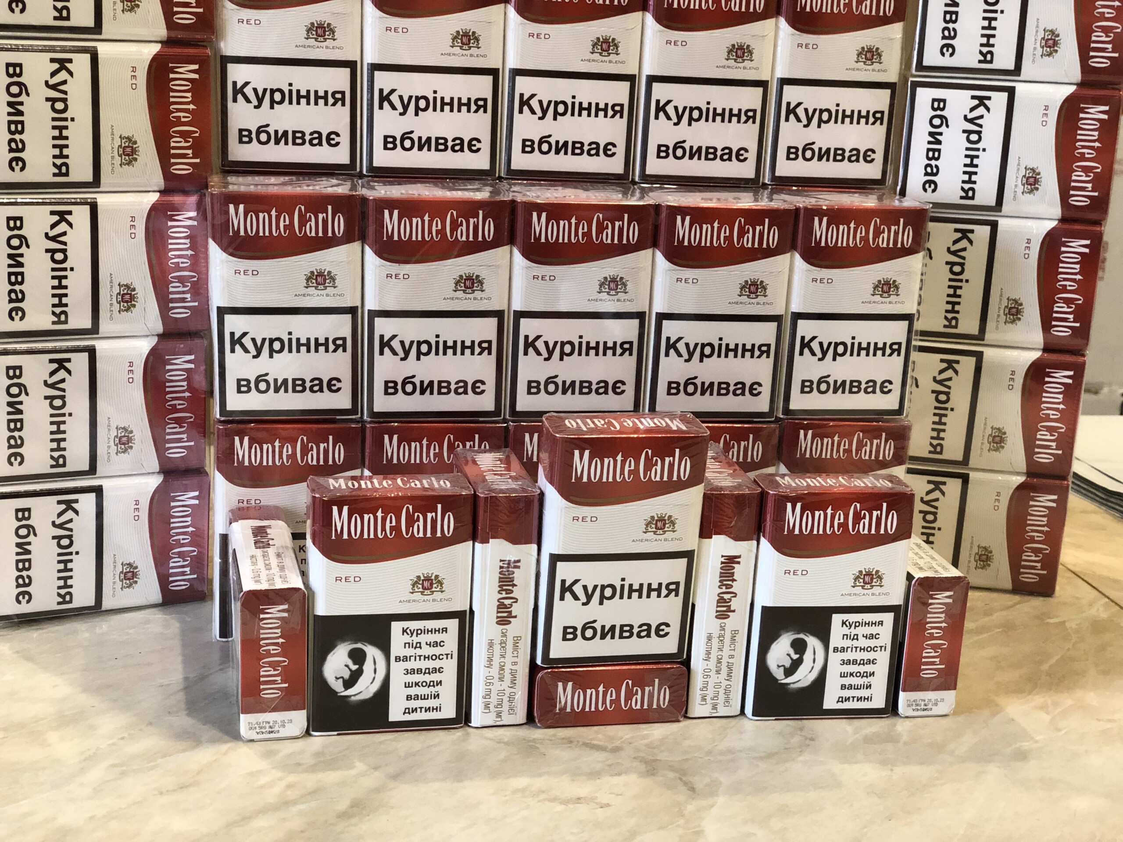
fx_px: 1687
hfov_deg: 36.8
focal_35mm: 52
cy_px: 421
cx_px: 562
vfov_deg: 28.0
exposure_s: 1/24
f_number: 2.4
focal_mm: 6
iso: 125
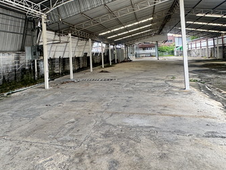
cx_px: 86
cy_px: 53
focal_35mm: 27
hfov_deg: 64.4
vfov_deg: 50.2
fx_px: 176
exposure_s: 1/99
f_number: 2.2
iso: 64
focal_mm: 2.22
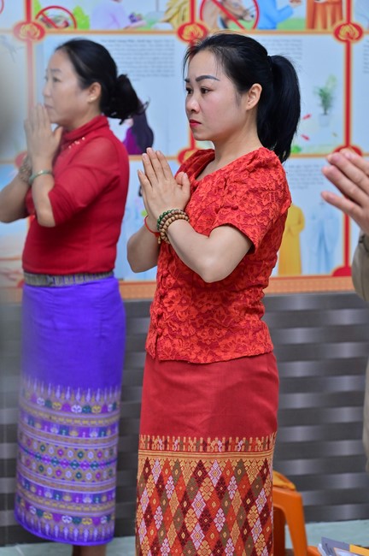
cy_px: 278
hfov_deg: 11.4
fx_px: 1849
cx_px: 184
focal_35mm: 120
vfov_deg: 17.1
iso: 2000
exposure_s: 1/160
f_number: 5
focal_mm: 120
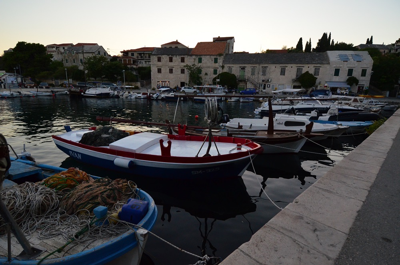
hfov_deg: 90.1
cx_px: 200
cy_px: 132
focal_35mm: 18
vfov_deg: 67.1
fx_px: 200
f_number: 5.6
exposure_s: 1/1250
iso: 2000
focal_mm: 12
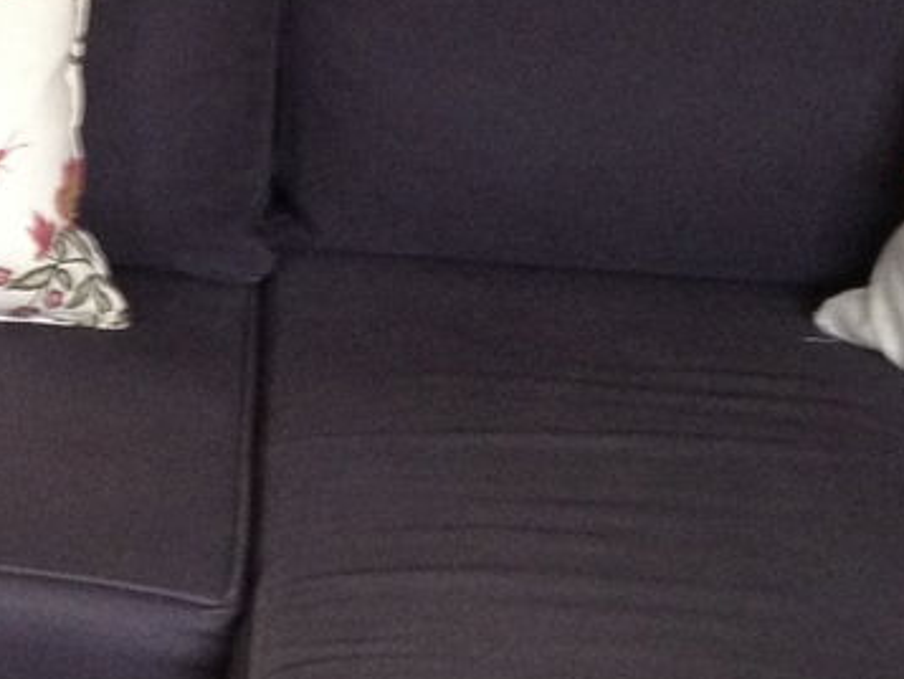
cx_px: -296
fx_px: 4101
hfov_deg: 12.2
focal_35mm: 157
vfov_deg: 9.4
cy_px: 129
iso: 160
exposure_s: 1/20
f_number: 2.4
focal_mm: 4.28
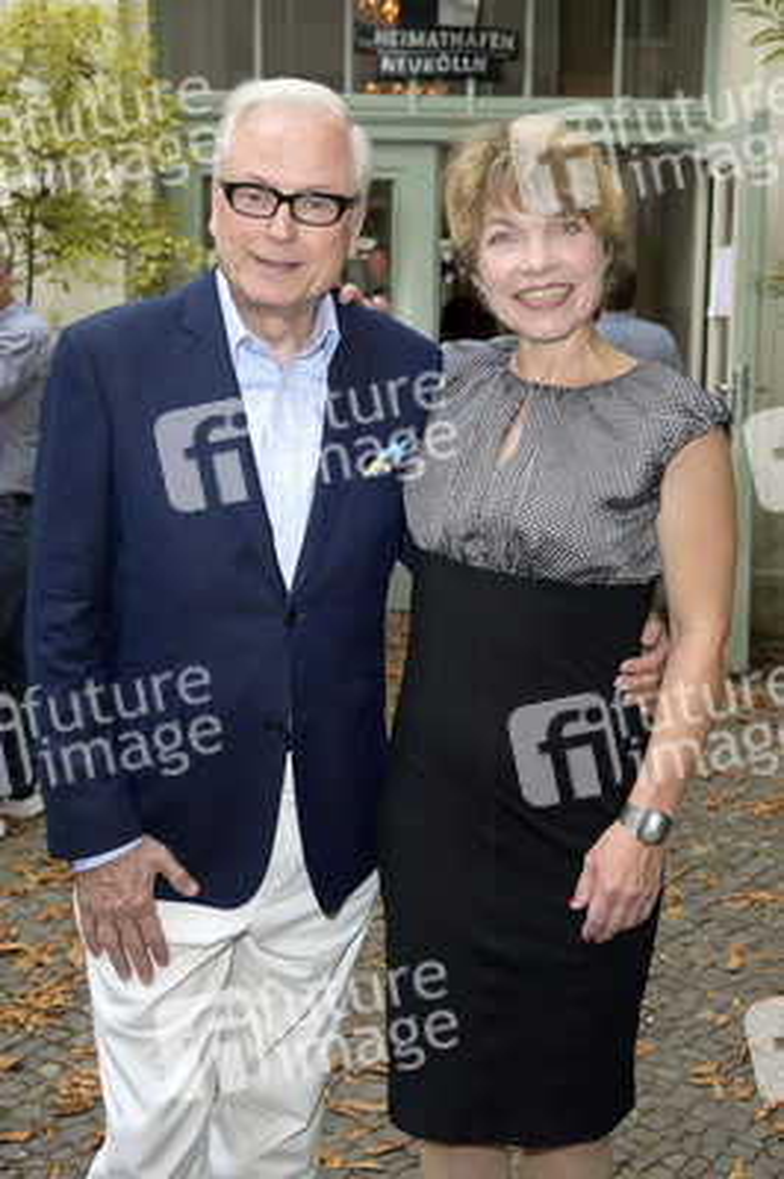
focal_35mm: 38
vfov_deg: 50.7
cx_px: 392
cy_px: 590
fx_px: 1243
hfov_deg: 35.0
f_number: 4.5
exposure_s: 1/200
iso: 500
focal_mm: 38
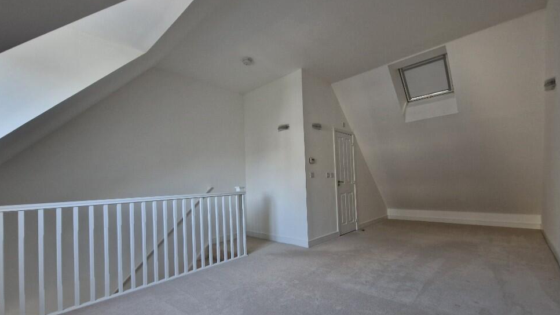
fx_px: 223
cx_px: 276
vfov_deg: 70.2
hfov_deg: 103.0
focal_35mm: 15
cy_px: 179
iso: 160
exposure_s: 1/50
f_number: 2.2
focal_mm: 2.2
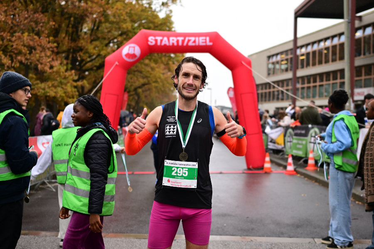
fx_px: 364
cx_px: 187
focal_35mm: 35
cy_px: 124
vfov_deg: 37.9
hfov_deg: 54.4
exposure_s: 1/800
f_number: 2.2
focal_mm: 35
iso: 400
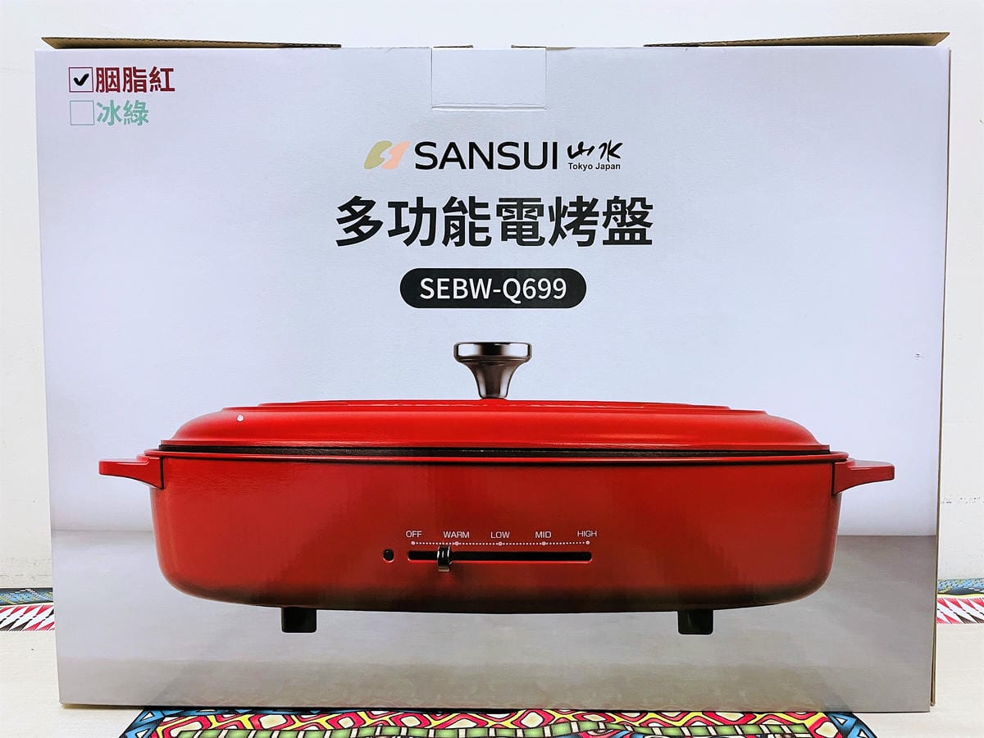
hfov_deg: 67.3
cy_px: 369
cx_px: 492
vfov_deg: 53.1
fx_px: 739
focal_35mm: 26
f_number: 1.6
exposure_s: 1/60
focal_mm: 4.2
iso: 250
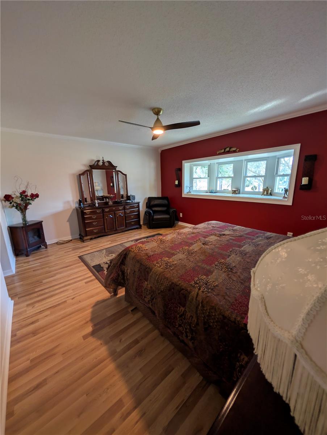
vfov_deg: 110.5
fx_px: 151
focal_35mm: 12
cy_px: 218
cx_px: 164
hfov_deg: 94.6
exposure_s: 1/30
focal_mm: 2.02
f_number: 1.7
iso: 49
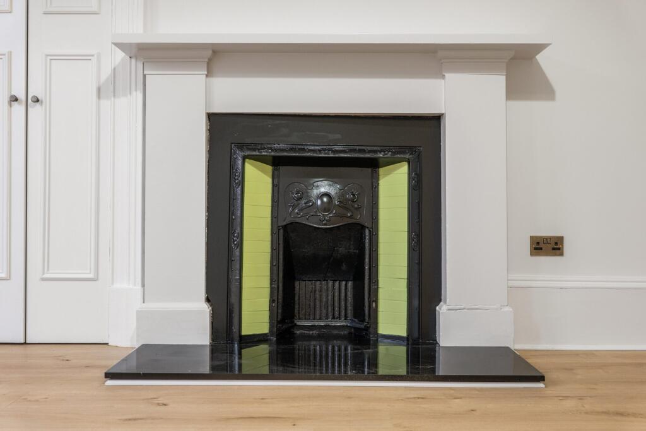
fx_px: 628
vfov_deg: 37.9
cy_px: 216
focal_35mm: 35
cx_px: 323
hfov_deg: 54.4
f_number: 4.5
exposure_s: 1/13
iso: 640
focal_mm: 35
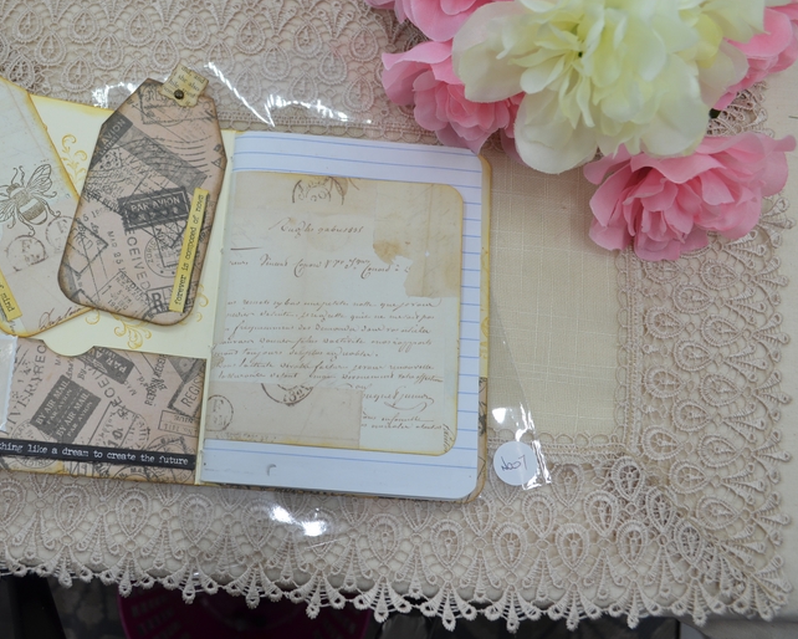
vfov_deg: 42.2
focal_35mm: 35
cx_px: 316
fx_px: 827
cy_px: 313
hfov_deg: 51.2
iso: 250
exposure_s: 1/60
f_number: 5.6
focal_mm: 20
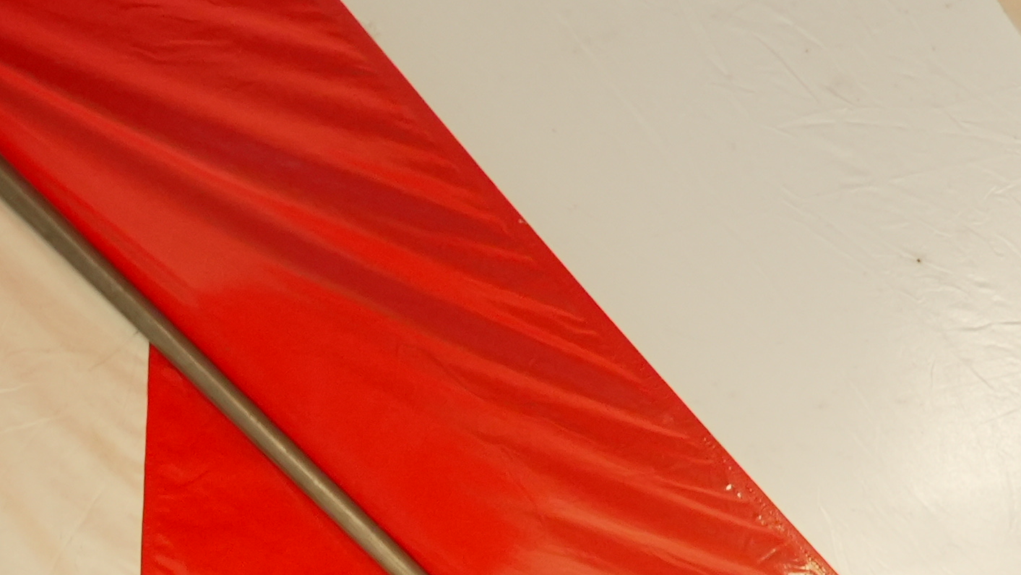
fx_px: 2797
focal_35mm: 103
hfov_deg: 19.9
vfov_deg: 10.5
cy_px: 1240
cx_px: -64
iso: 800
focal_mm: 15
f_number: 2.8
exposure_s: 1/20
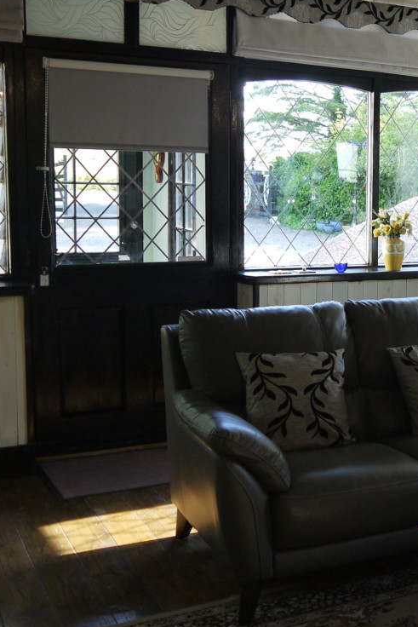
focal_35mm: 54
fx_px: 940
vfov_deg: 36.8
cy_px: 290
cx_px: 507
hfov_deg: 22.9
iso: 250
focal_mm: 14
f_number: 3.5
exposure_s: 1/60
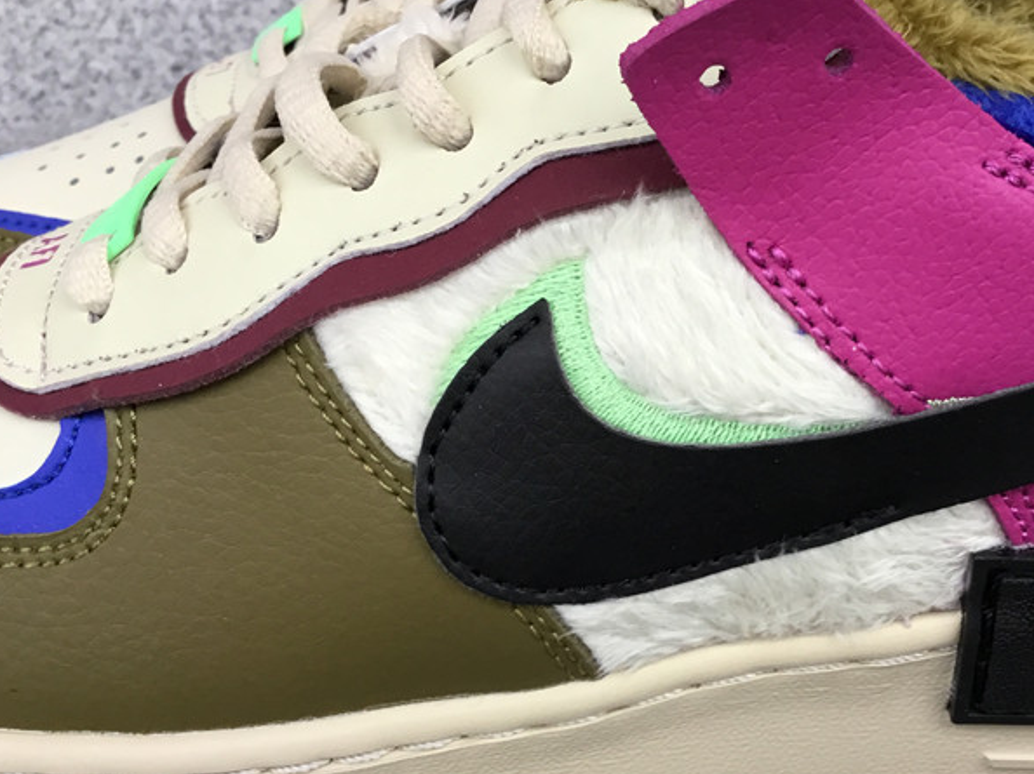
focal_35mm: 47
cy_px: 455
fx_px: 1403
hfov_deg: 40.1
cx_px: 661
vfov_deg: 30.8
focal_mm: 3.3
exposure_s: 1/33
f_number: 2.4
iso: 25
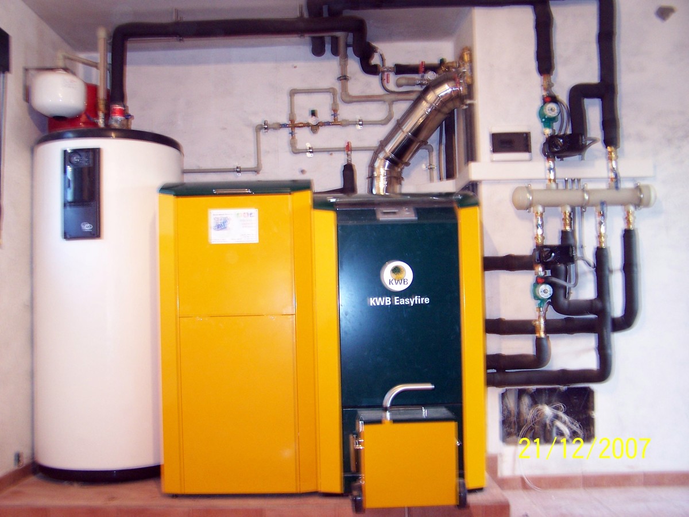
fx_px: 756
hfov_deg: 49.0
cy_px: 258
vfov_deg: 37.7
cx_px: 344
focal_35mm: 38
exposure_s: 1/2
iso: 140
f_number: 2.8
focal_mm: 6.3
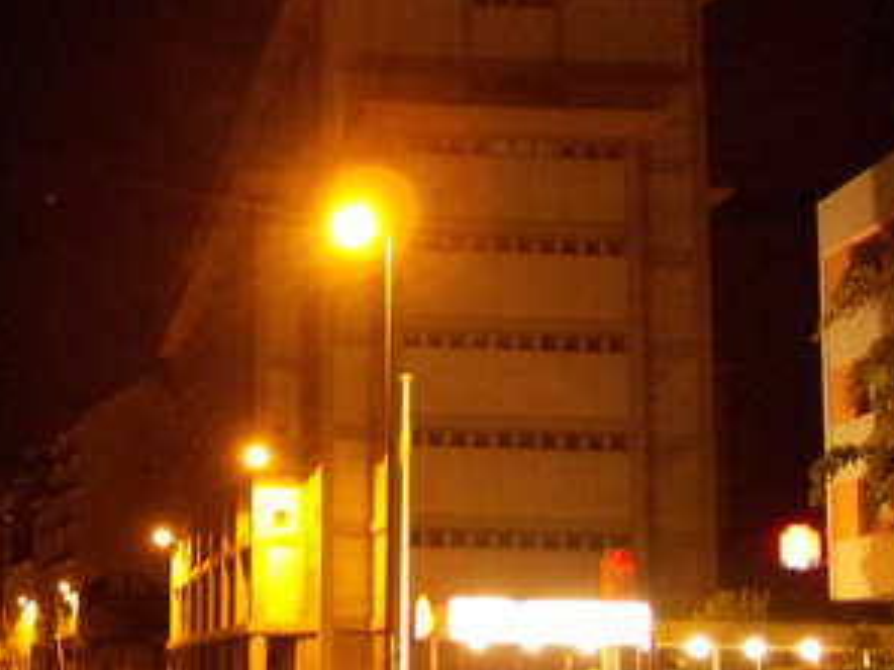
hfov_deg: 31.8
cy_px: 506
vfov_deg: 25.3
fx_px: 1471
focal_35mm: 57
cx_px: 55
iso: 250
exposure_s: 1/2
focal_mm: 4
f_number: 2.7
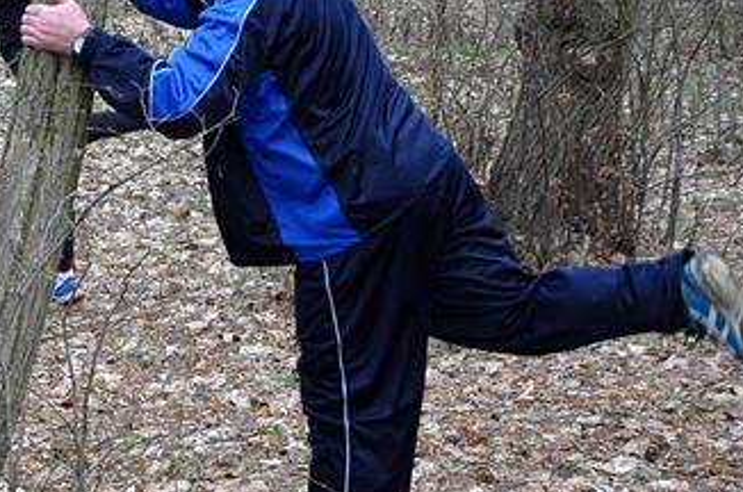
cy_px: 204
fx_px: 3872
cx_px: -62
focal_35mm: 188
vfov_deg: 7.3
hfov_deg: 10.8
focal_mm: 48
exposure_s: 1/125
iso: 1600
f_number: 4.8
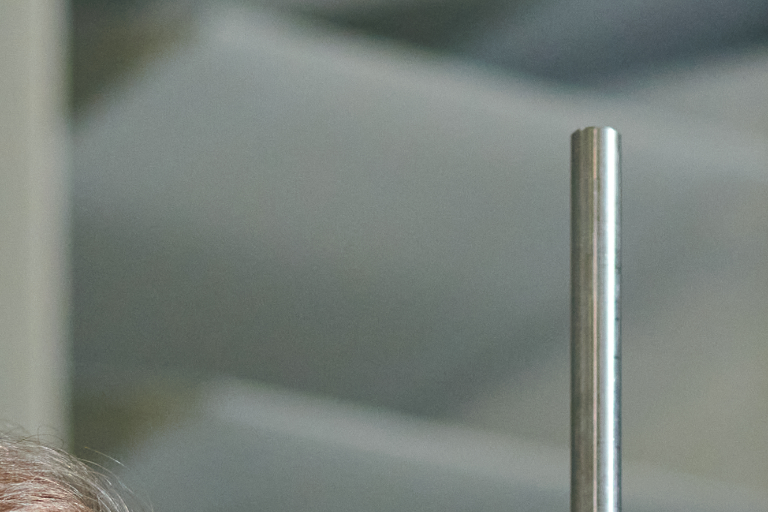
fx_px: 6443
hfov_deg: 6.8
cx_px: 654
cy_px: 1448
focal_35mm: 302
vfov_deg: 4.4
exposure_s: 1/200
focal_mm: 50
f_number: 13
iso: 640
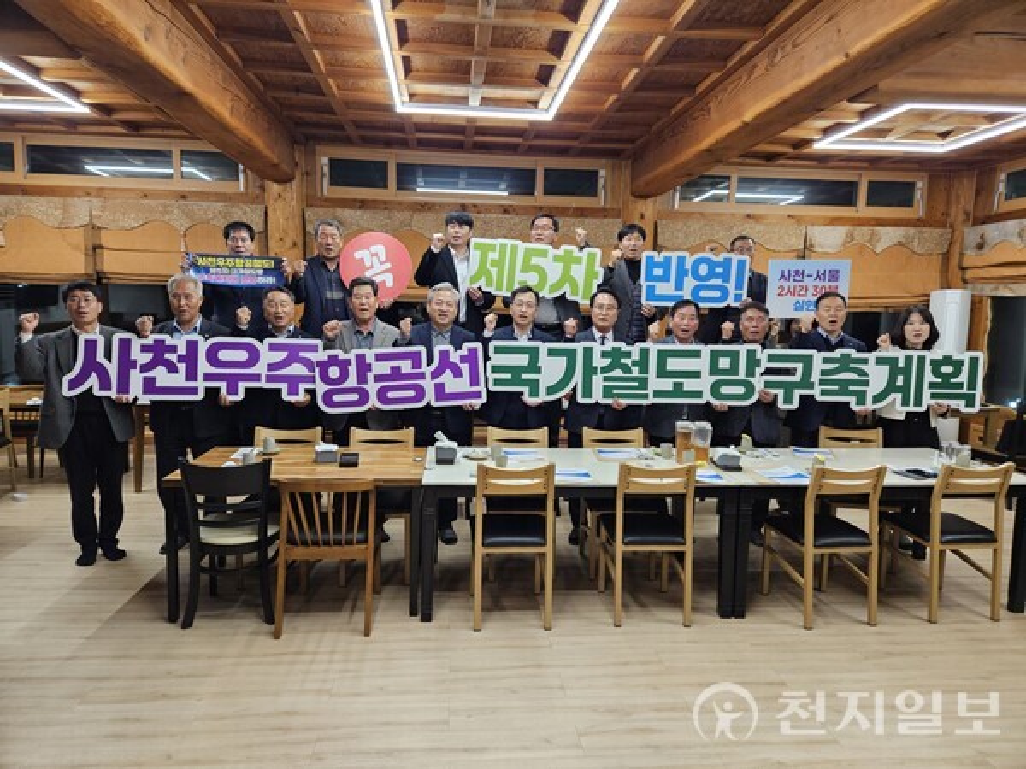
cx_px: 513
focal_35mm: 23
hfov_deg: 73.9
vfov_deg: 58.9
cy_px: 384
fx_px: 682
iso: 200
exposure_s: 1/120
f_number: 1.8
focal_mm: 5.4
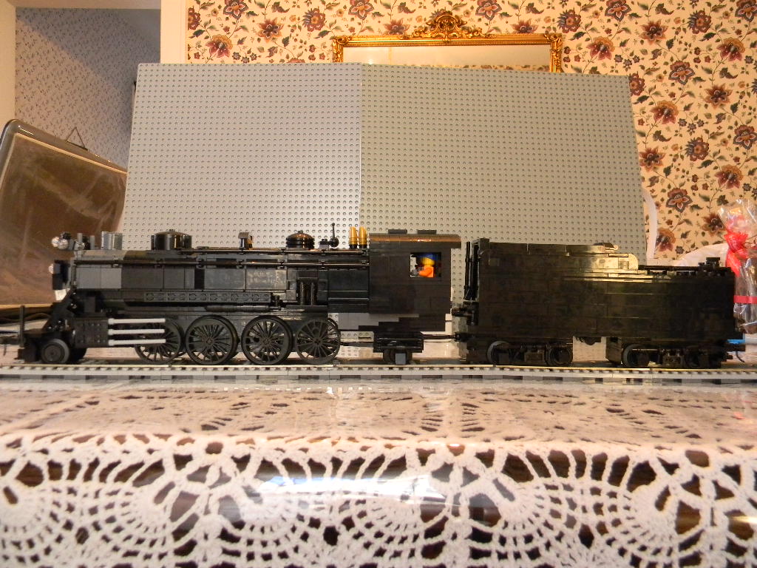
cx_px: 378
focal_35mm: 28
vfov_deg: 49.7
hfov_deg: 63.4
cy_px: 284
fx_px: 612
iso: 400
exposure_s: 1/16.6
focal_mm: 5
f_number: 3.5
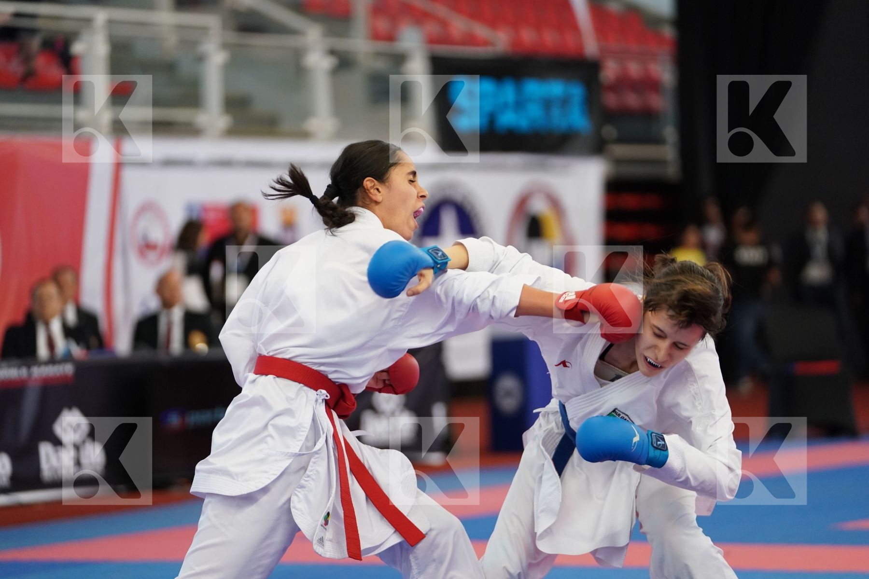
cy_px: 290
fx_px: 3524
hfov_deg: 14.1
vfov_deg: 9.4
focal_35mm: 146
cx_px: 434
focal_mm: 146
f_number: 2.8
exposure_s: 1/1000
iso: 2500
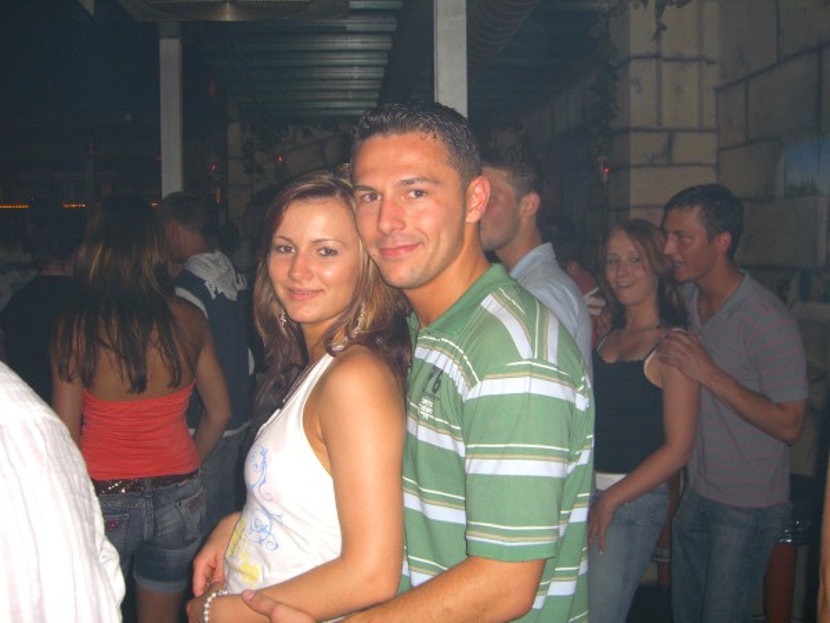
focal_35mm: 38
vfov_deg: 37.7
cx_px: 415
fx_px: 911
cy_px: 312
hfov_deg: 49.0
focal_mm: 7.9
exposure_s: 1/60
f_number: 2.8
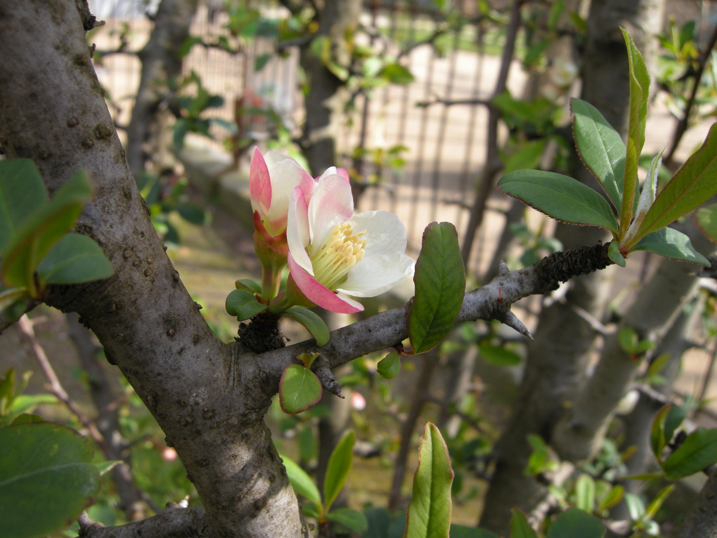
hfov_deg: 52.6
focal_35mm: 35
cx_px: 358
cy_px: 269
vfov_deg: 40.7
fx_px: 725
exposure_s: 1/126
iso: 64
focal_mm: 7.5
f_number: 4.3
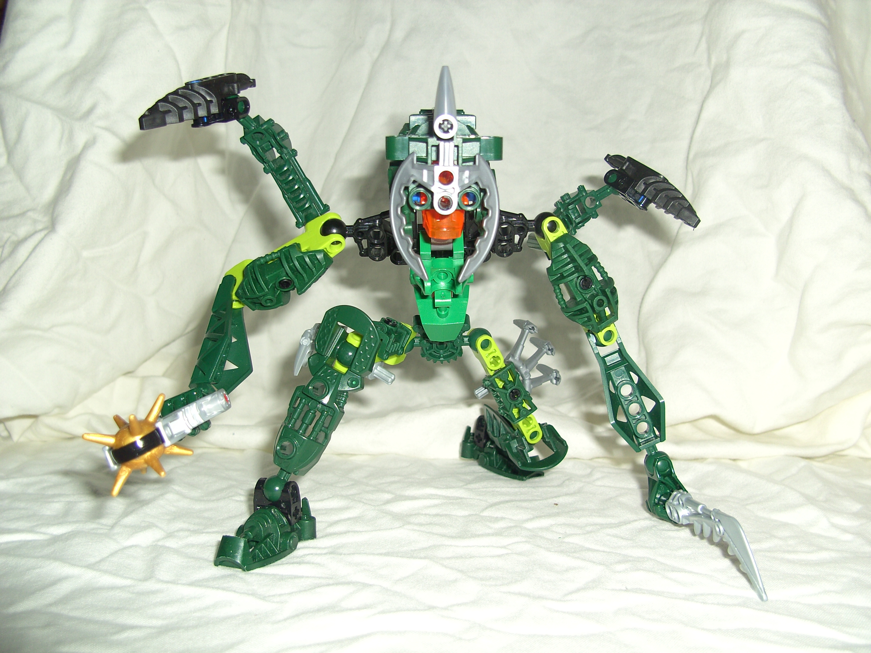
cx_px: 436
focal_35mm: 37
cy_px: 326
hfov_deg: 50.1
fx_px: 931
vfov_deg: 38.7
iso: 64
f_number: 2.8
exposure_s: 1/50
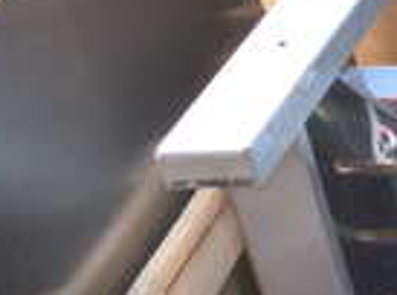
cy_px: 249
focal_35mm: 116
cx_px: 843
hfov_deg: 13.8
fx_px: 1327
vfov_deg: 12.6
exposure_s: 1/250
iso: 220
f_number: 5.6
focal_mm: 18
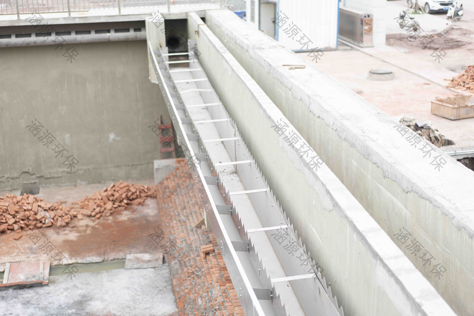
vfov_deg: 24.6
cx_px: 237
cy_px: 158
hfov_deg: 36.2
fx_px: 724
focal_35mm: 55
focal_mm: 55
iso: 160
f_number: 1.8
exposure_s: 1/500
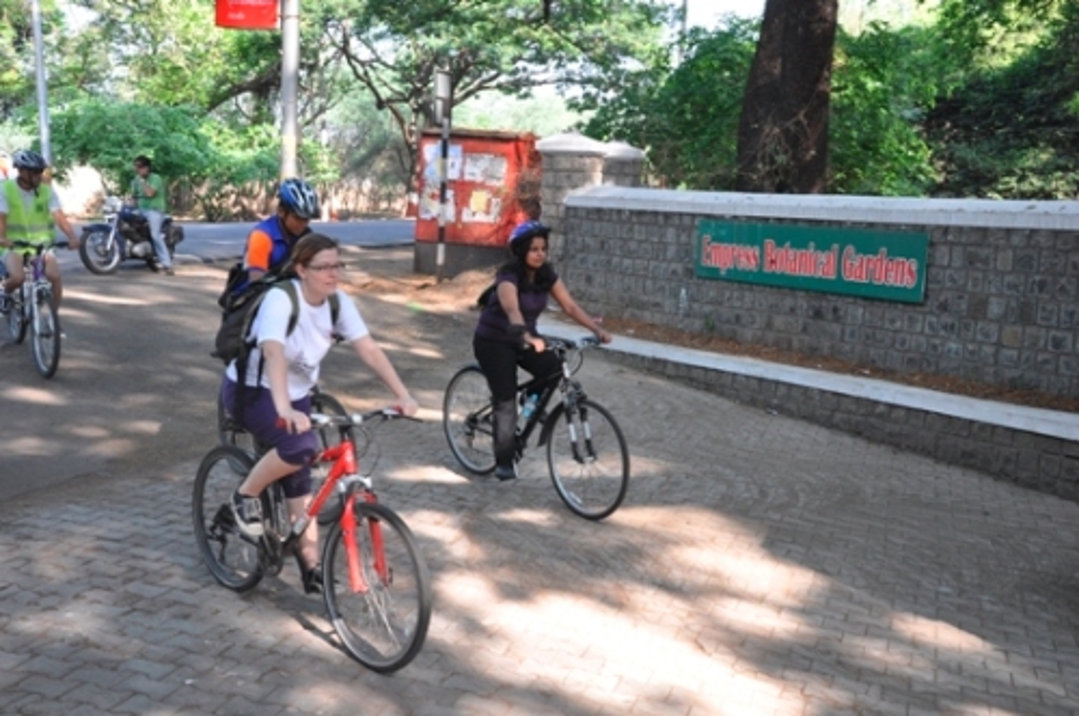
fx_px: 1257
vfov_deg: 31.8
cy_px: 358
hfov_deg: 46.5
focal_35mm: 42
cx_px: 540
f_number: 5.6
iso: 400
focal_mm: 28
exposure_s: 1/125
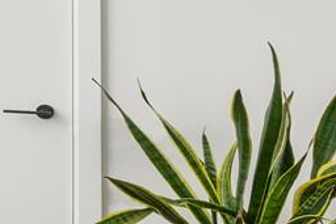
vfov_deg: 12.9
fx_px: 981
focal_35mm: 105
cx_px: -676
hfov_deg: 11.3
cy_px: 4
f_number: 18
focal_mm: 14
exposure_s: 1/13
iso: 640
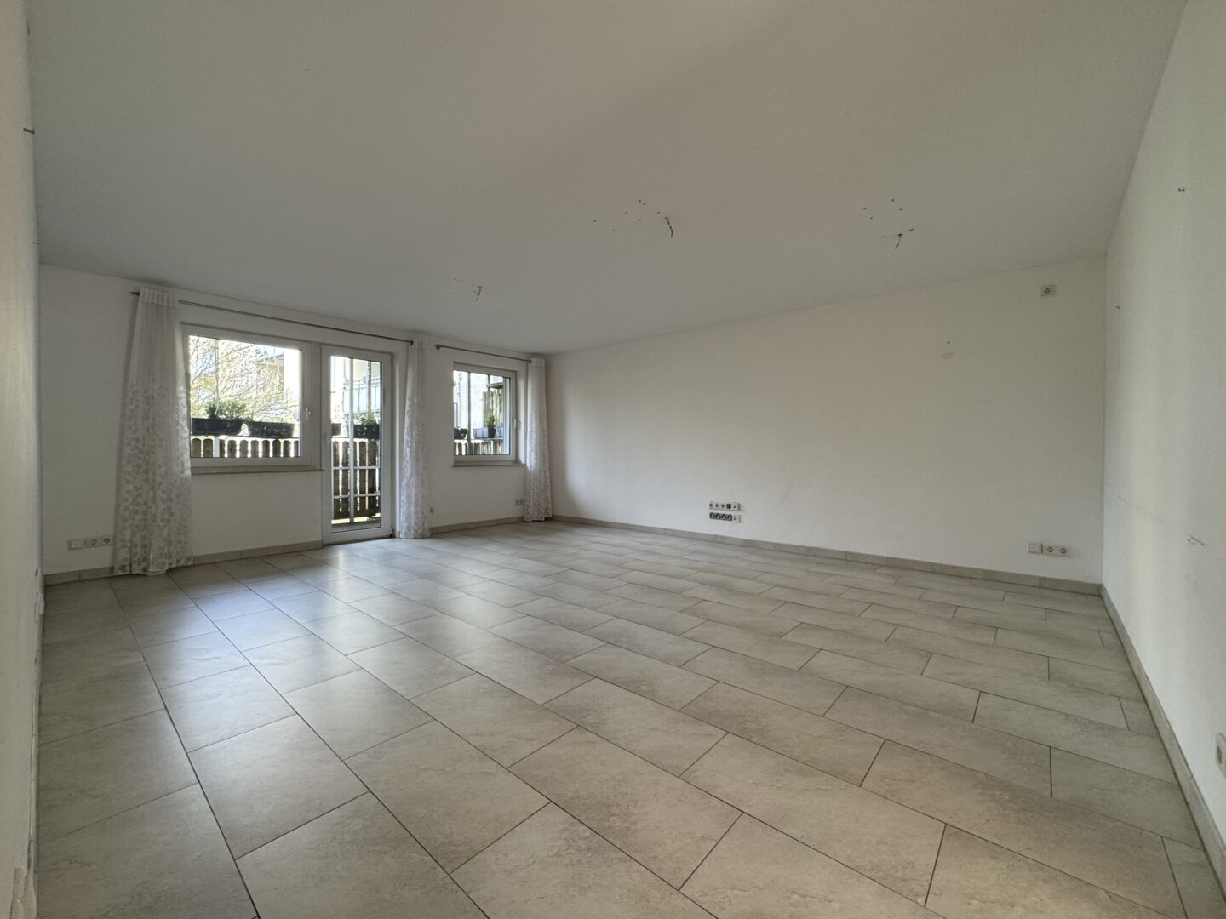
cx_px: 613
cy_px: 460
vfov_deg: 85.7
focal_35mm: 14
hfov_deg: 102.1
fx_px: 496
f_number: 2.2
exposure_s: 1/100
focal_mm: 2.22
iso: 160
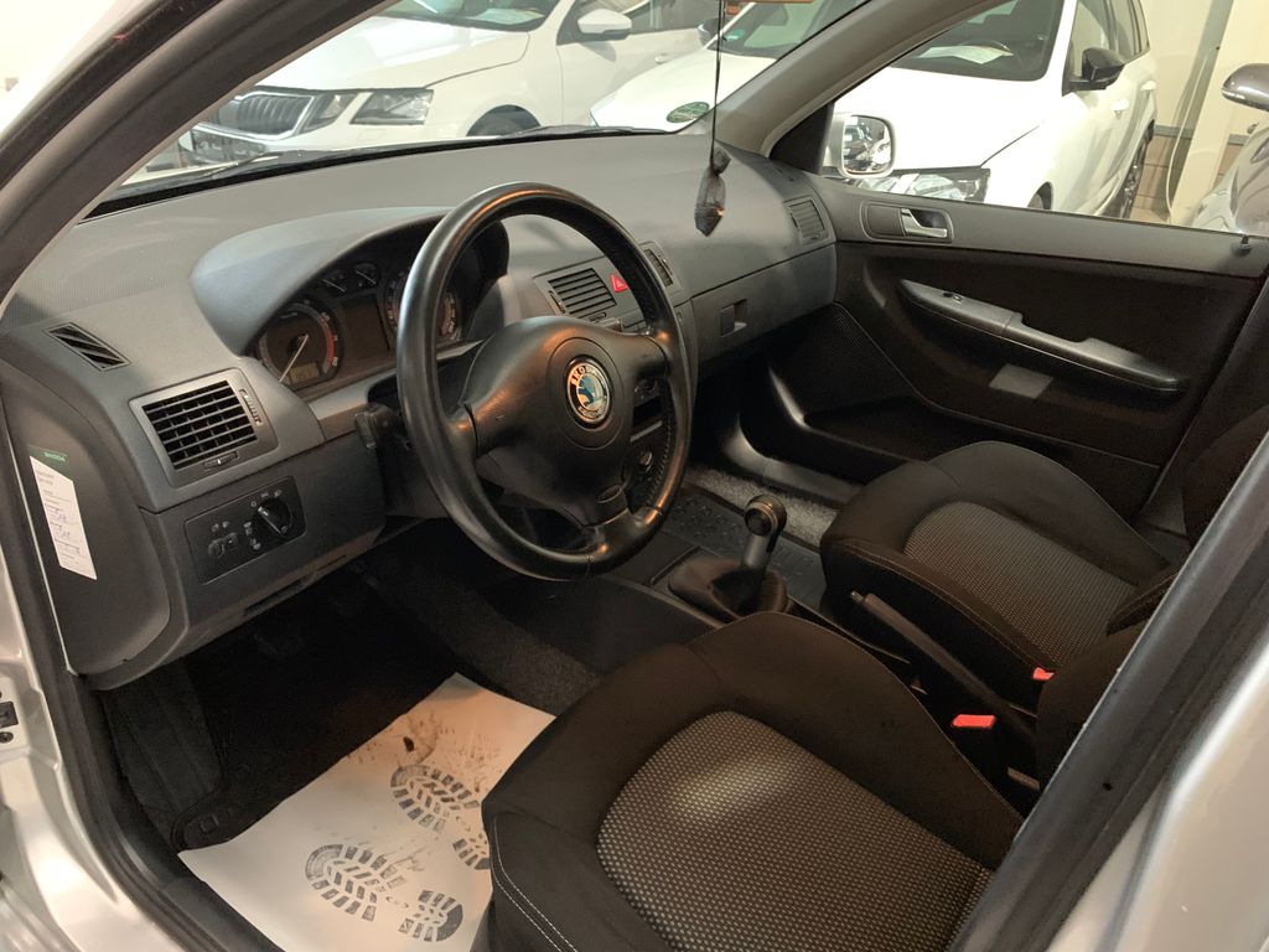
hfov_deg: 67.3
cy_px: 476
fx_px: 953
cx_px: 634
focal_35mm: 26
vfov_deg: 53.1
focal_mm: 4.25
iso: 800
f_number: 1.8
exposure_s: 1/30
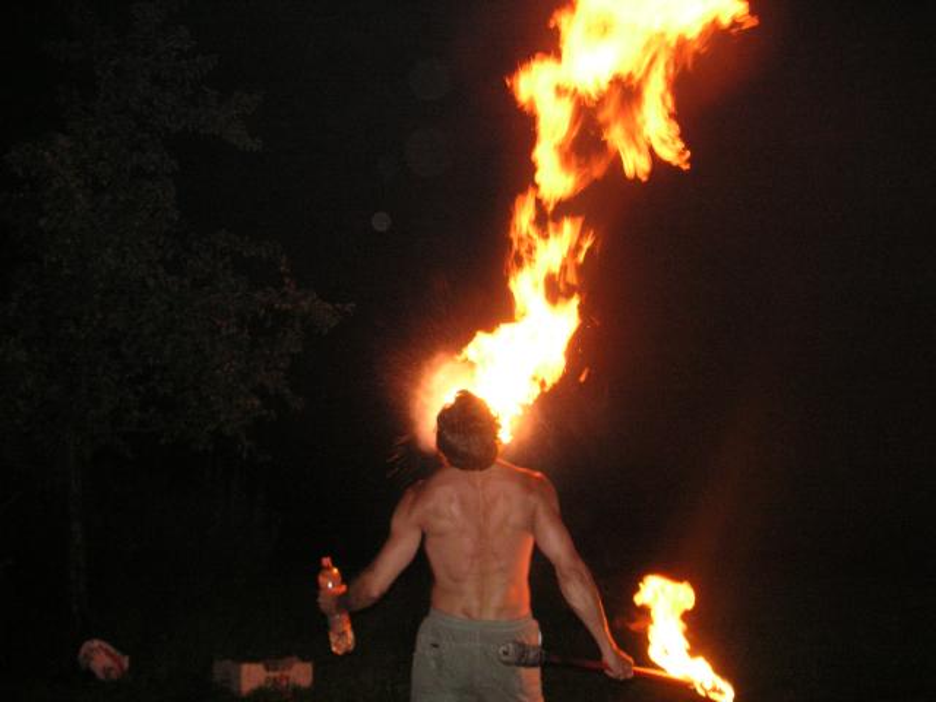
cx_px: 468
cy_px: 351
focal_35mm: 37
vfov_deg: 38.7
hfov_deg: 50.1
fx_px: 1000
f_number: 2.8
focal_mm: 6.1
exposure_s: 1/45
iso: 160
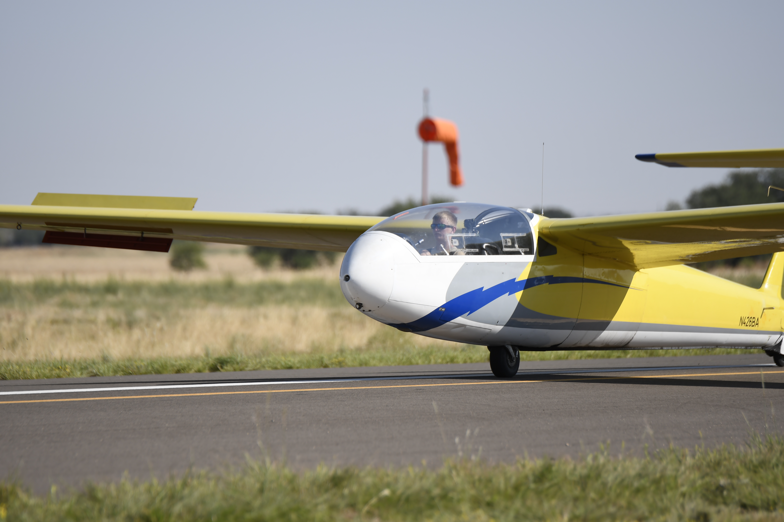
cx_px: 392
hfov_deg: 6.9
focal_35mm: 300
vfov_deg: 4.6
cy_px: 261
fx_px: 6533
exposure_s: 1/2500
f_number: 2.8
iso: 100
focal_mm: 200
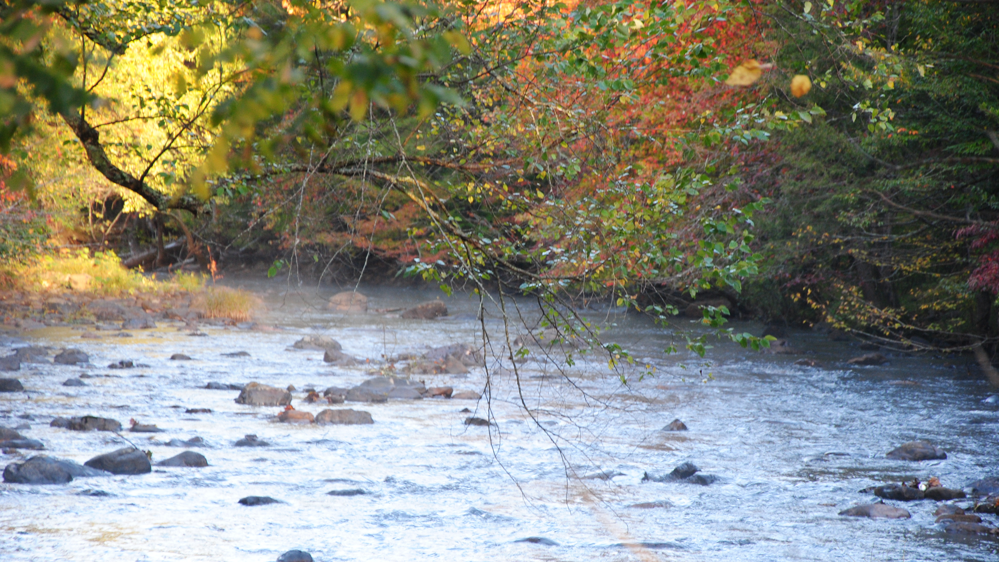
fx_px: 4385
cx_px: 499
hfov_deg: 13.0
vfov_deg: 7.3
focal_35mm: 166
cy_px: 307
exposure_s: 1/30
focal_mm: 105
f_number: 5.6
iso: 400
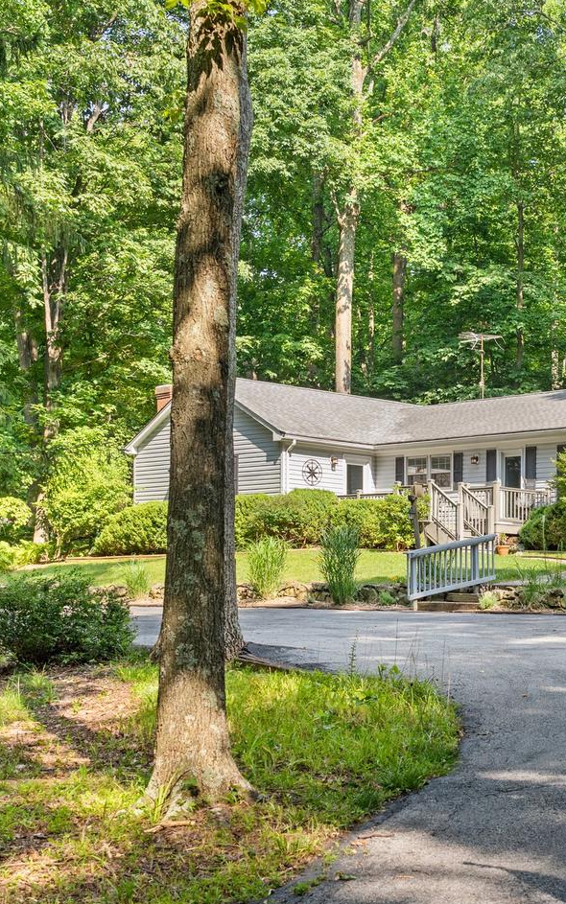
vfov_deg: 36.3
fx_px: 1381
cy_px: 457
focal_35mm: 56
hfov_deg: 22.7
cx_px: 493
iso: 500
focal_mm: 36
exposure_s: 1/320
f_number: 8
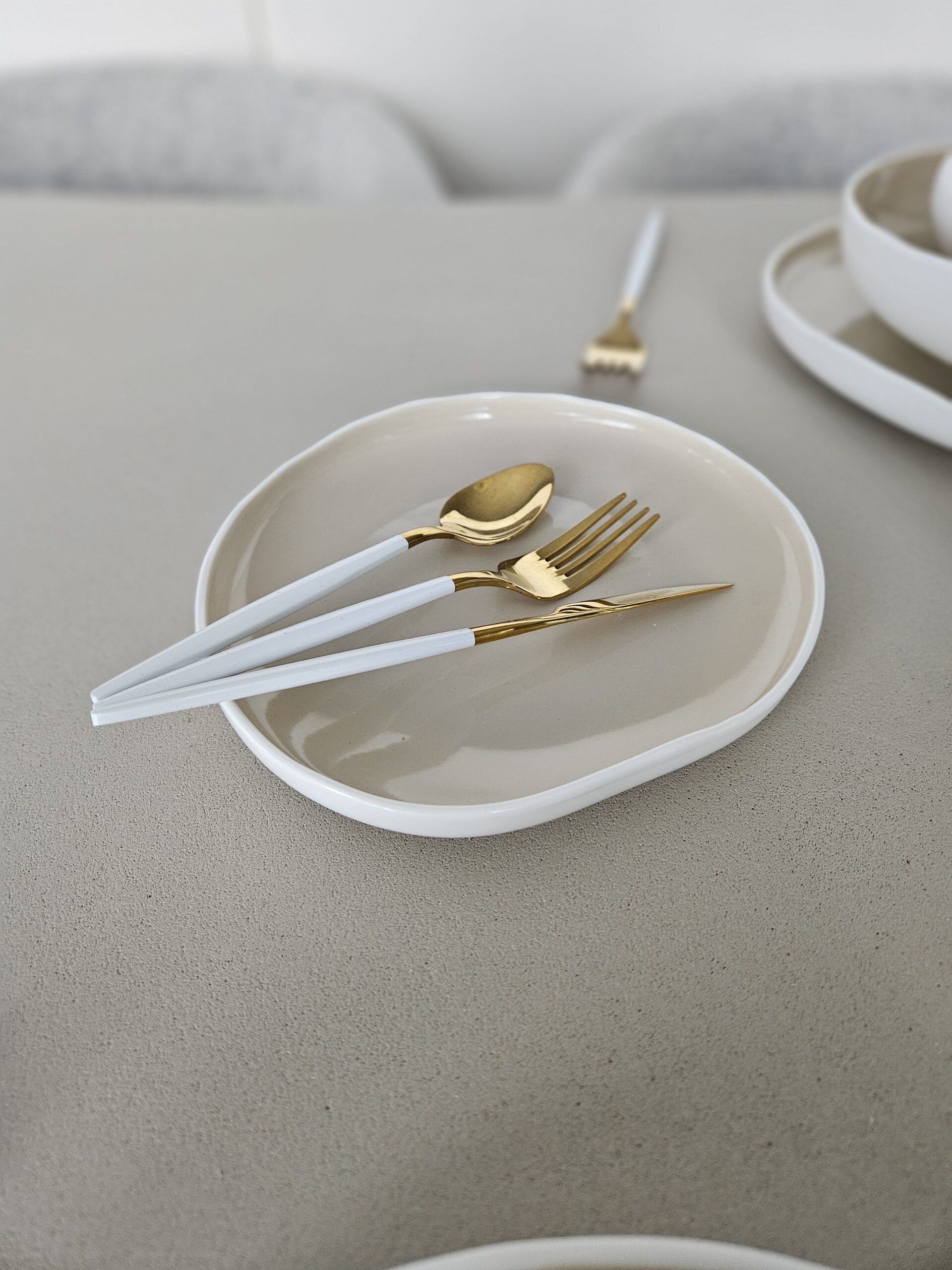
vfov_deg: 73.9
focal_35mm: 23
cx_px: 476
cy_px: 635
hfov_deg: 58.9
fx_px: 843
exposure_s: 1/100
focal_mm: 5.4
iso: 400
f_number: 1.8
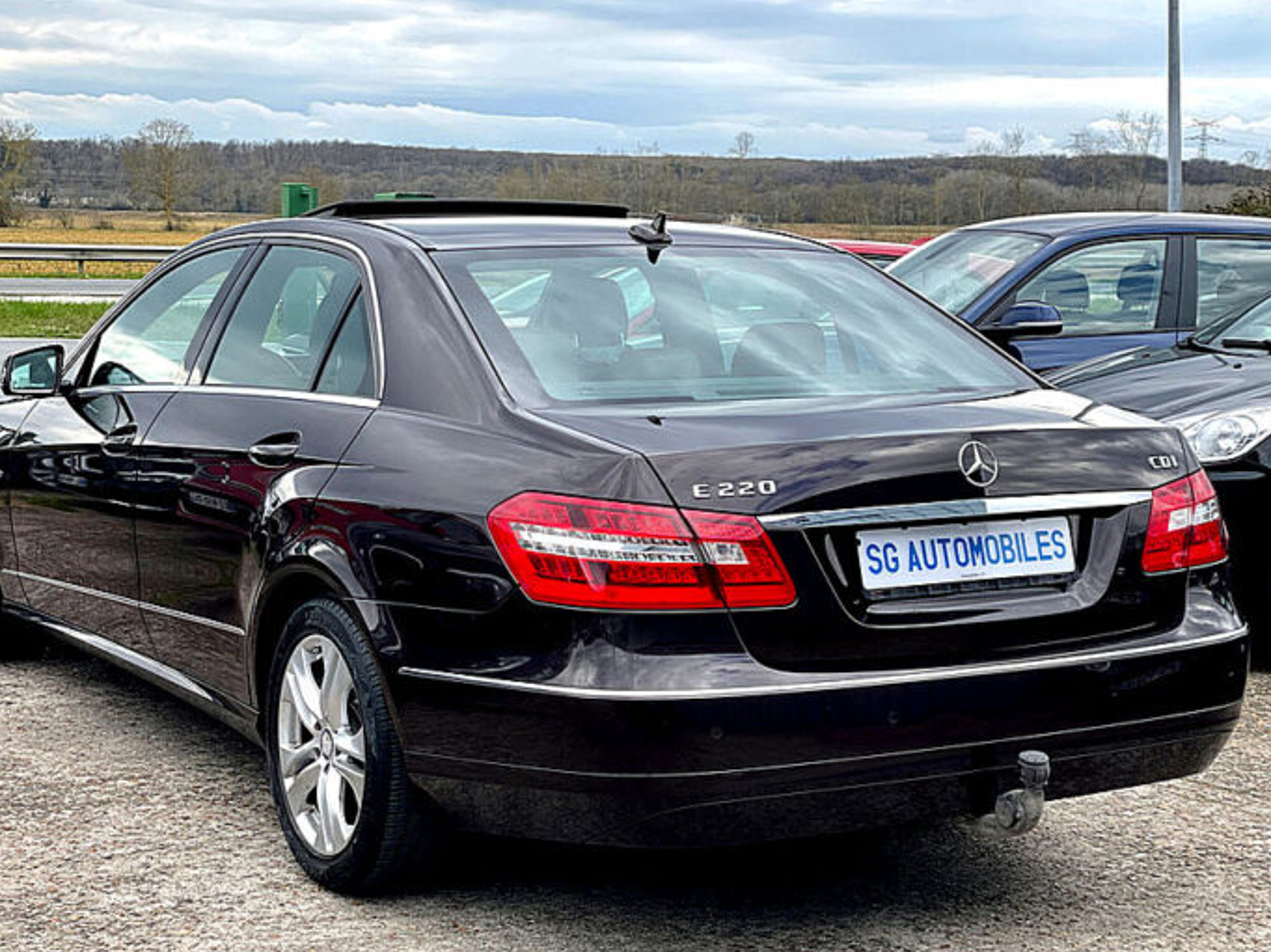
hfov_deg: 31.7
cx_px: 585
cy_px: 503
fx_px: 2239
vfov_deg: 24.0
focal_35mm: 61
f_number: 2
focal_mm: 6
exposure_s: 1/444
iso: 32
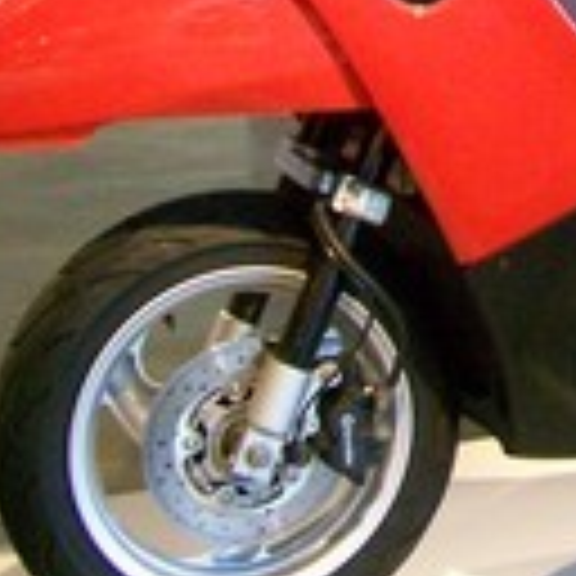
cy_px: -171
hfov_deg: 12.1
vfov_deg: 12.3
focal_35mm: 138
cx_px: 860
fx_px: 2598
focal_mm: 6.7
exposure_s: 1/30
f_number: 3.6
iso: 400
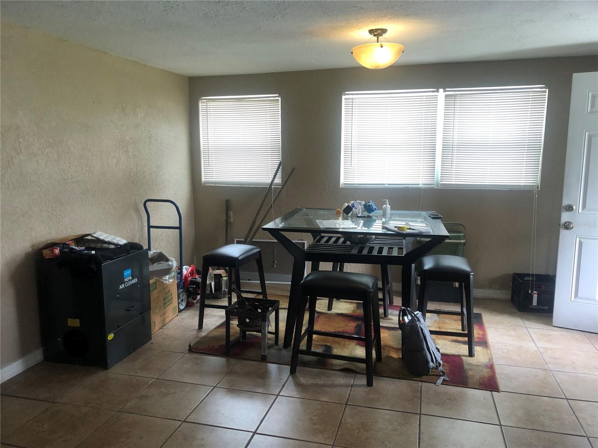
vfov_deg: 49.7
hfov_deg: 63.4
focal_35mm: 28
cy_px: 224
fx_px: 484
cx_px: 299
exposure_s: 1/24
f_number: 1.8
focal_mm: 3.99
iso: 40
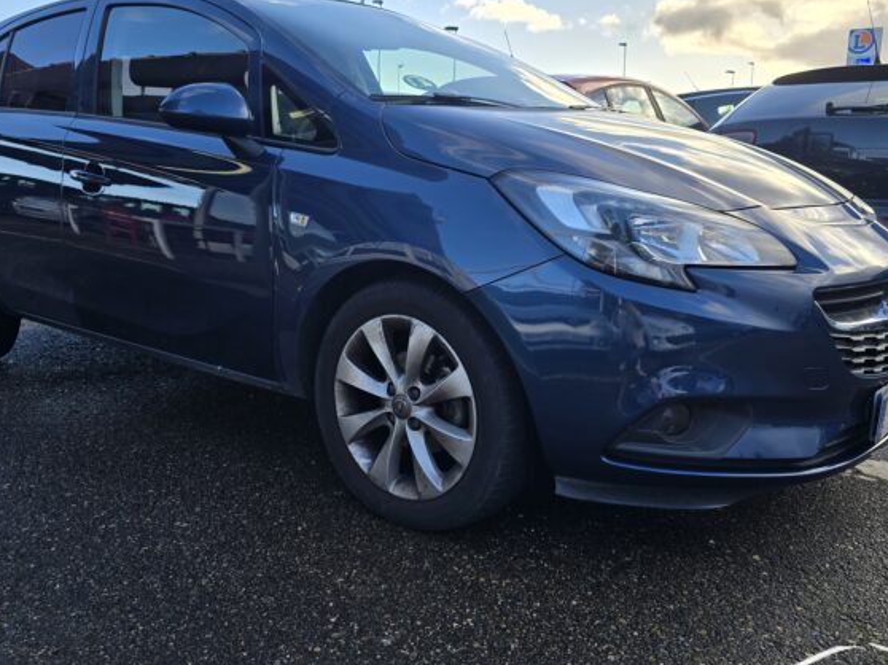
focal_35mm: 33
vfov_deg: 42.9
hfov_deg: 55.3
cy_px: 320
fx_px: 846
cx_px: 422
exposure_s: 1/247
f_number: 1.7
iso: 12
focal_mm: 6.3
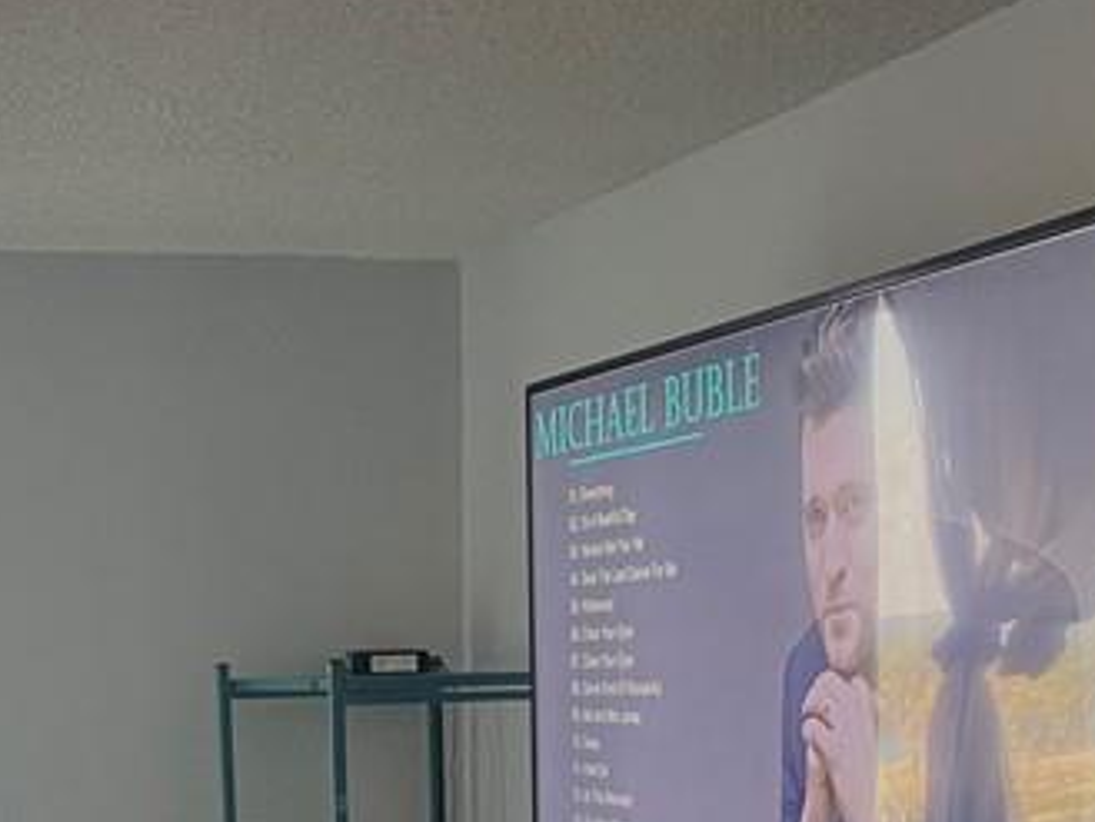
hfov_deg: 24.0
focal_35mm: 81
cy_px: 1205
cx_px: 346
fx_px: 2563
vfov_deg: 16.7
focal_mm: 4.25
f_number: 1.8
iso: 125
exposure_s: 1/60
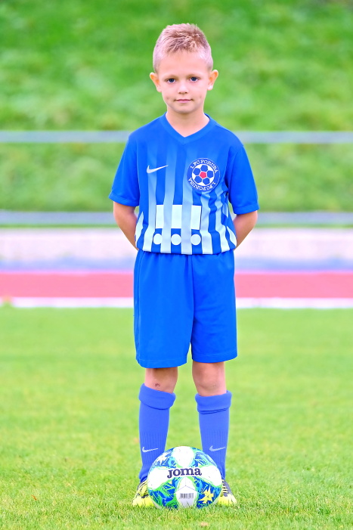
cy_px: 265
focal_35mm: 186
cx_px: 176
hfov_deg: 7.4
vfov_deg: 11.1
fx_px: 2737
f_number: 2.8
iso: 800
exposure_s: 1/250
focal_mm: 124.3
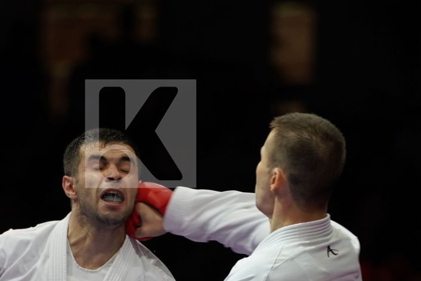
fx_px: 5485
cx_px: 141
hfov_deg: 4.4
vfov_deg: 2.9
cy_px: 345
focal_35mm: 469
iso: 640
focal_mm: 184
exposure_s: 1/1000
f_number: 2.8
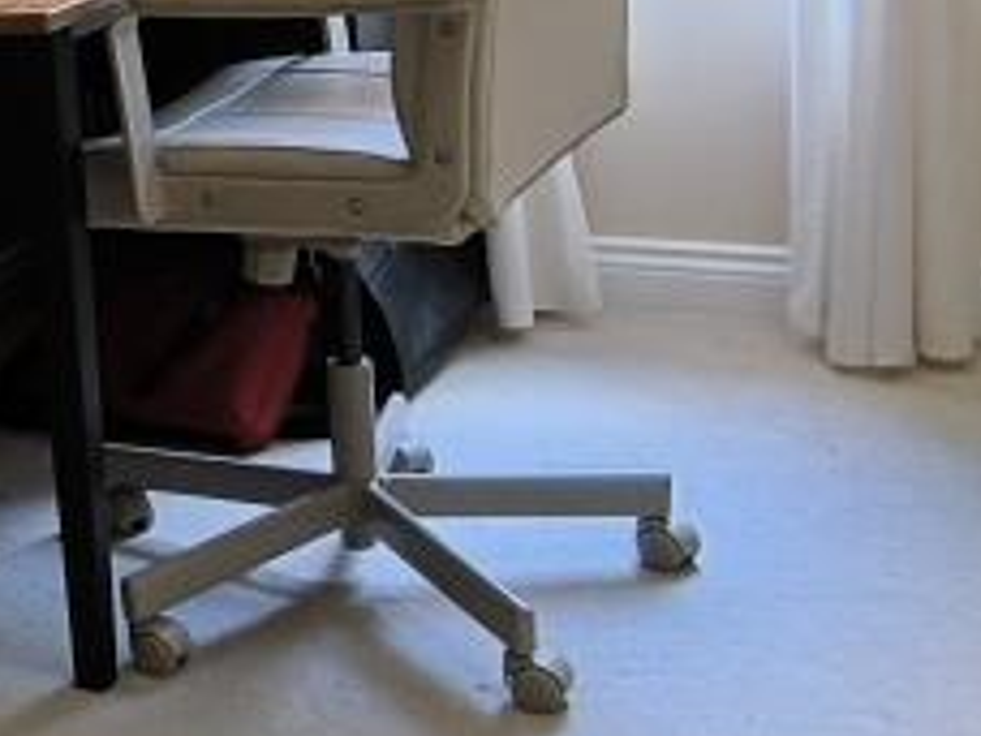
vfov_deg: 20.1
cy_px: 95
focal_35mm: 72
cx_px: -361
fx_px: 2040
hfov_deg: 23.3
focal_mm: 1.65
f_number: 2.2
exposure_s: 1/50
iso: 160
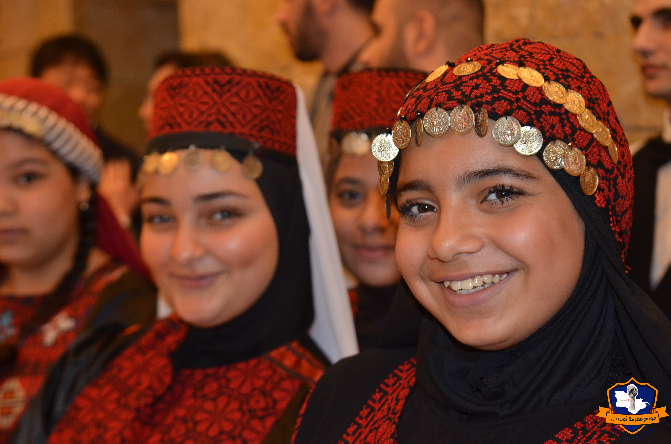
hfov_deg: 28.1
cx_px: 336
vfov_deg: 18.8
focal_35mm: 72
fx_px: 1339
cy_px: 222
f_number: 4
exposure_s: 1/60
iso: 800
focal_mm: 48
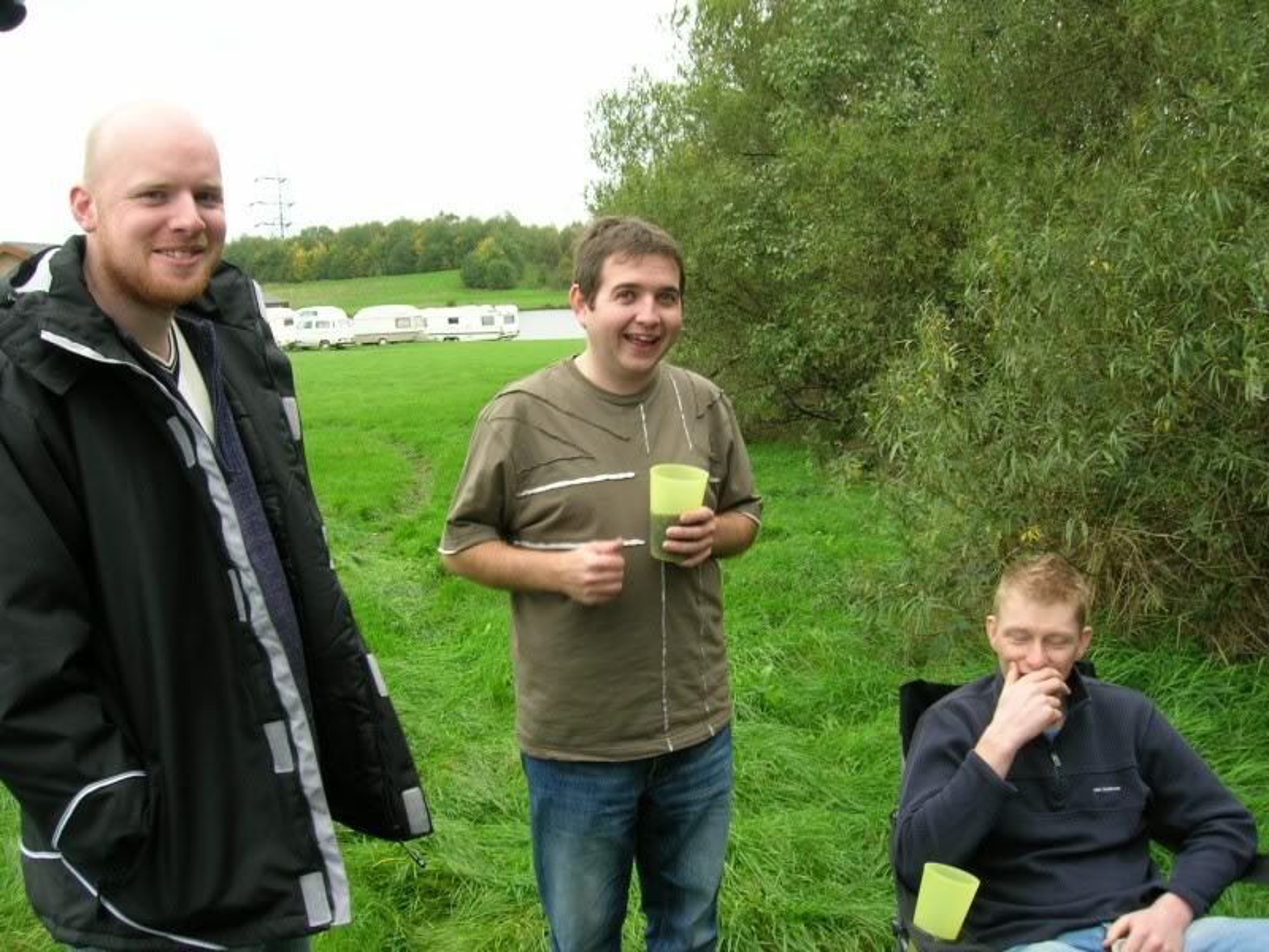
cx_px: 634
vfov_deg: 41.8
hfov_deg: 54.0
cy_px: 476
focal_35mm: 34
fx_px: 1246
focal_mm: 5.7
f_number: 4.9
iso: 50
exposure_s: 1/27.8
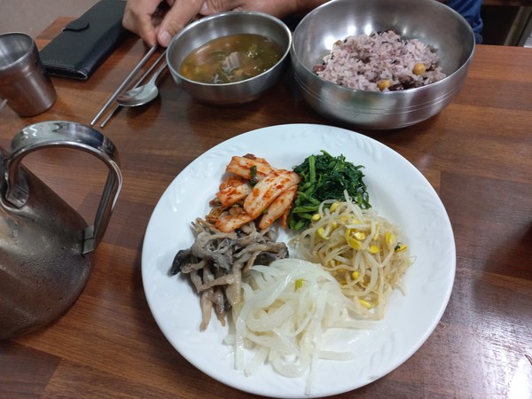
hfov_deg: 69.4
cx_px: 266
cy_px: 200
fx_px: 384
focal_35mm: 25
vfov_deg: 54.9
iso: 200
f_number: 1.8
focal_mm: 4.6
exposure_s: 1/40
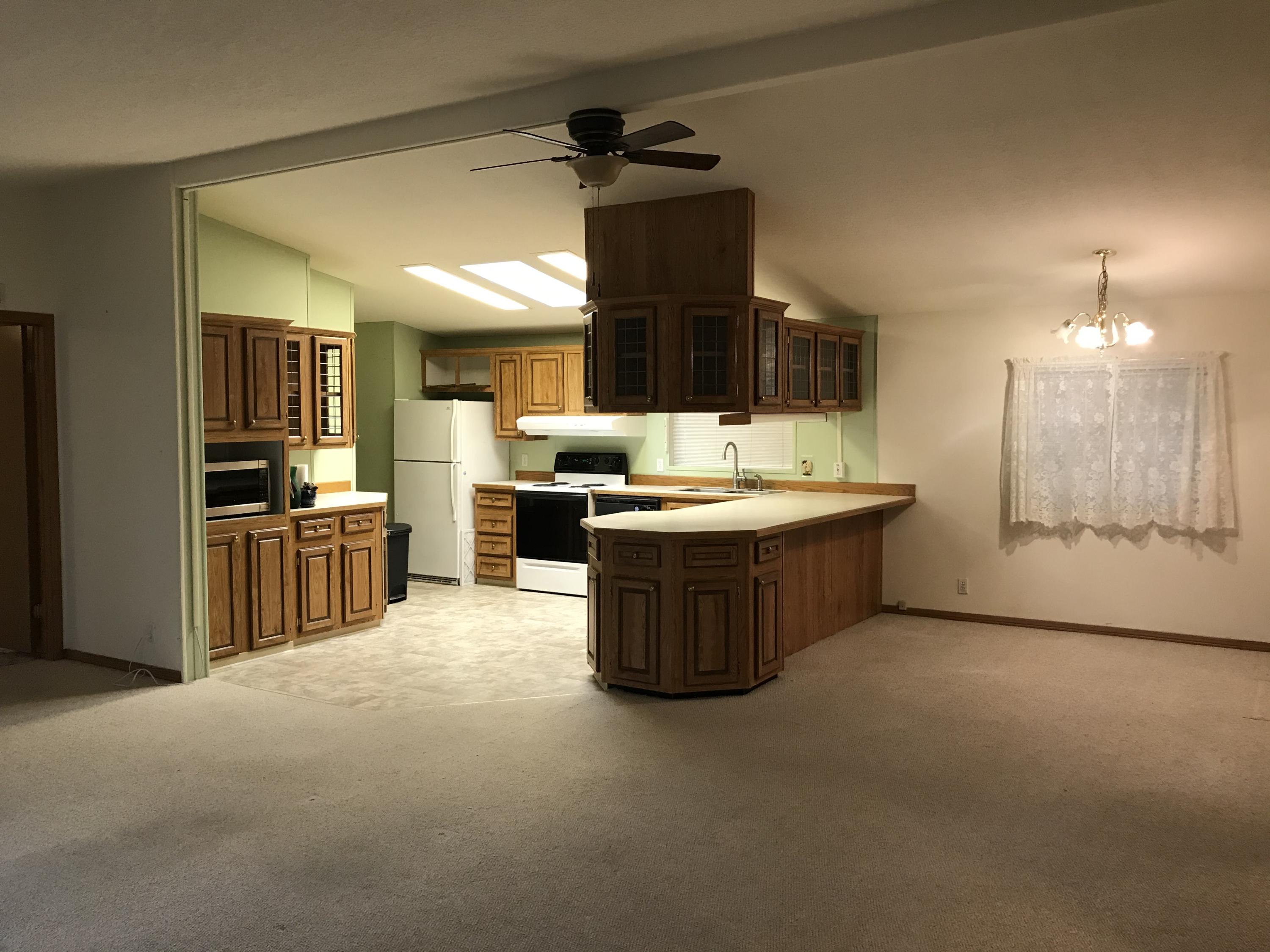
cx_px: 635
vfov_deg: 49.7
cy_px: 476
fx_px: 1027
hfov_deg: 63.4
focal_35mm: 28
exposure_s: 1/15
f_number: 1.8
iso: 50
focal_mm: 3.99
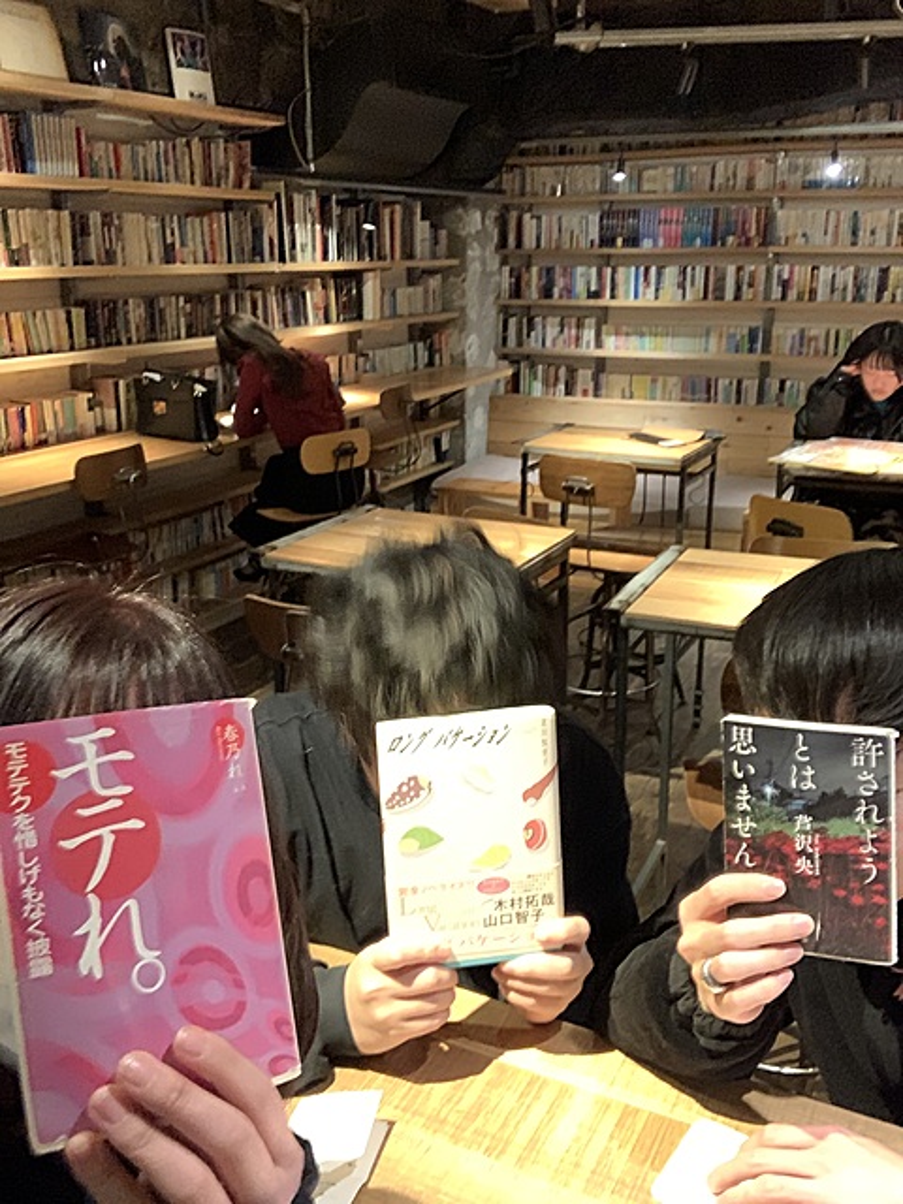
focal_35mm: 32
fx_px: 1113
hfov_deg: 44.2
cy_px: 602
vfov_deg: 56.8
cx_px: 452
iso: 640
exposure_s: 1/17
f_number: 2.2
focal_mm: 2.87
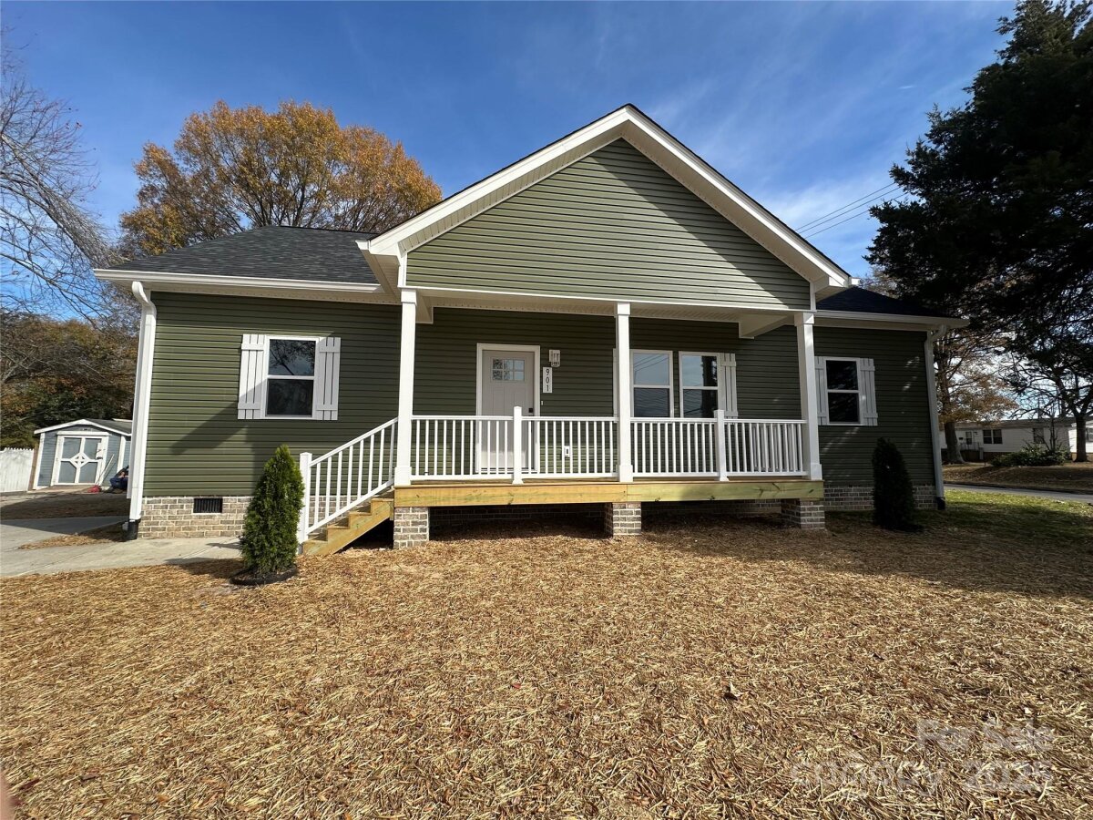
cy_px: 410
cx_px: 546
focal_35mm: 14
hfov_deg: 102.1
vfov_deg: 85.7
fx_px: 442
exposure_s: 1/1575
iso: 40
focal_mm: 2.22
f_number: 2.2
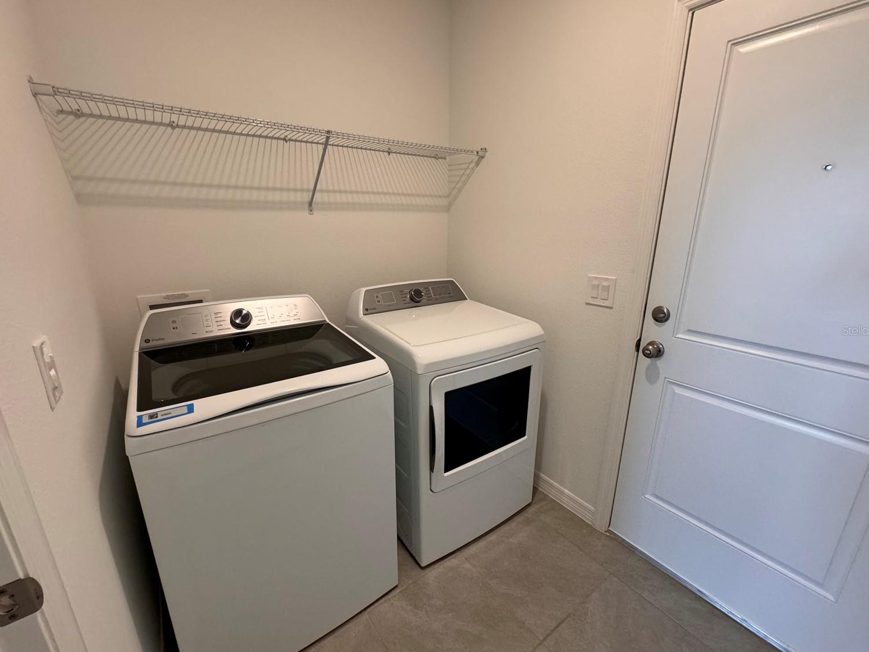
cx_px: 431
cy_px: 330
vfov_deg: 81.8
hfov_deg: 98.2
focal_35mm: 15
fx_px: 377
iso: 250
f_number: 2.2
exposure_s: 1/120
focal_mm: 2.22
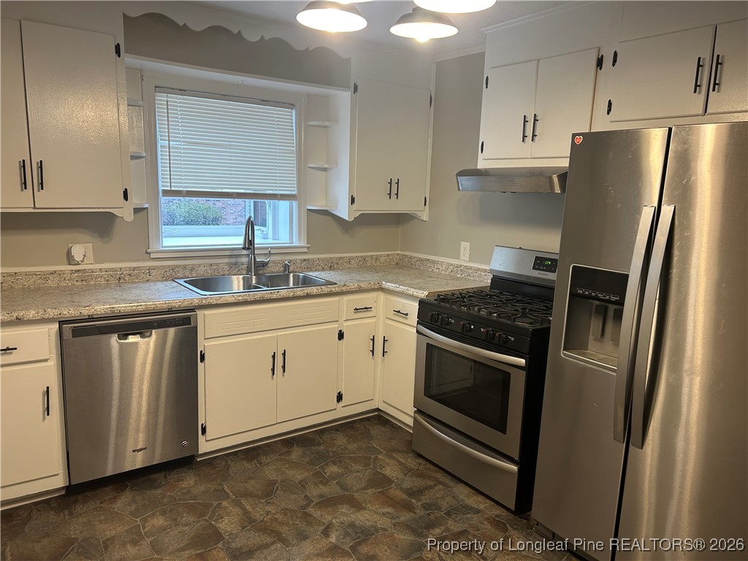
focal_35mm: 26
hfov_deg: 67.3
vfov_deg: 53.1
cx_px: 374
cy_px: 280
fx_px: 562
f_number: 1.5
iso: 100
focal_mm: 5.7
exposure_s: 1/120
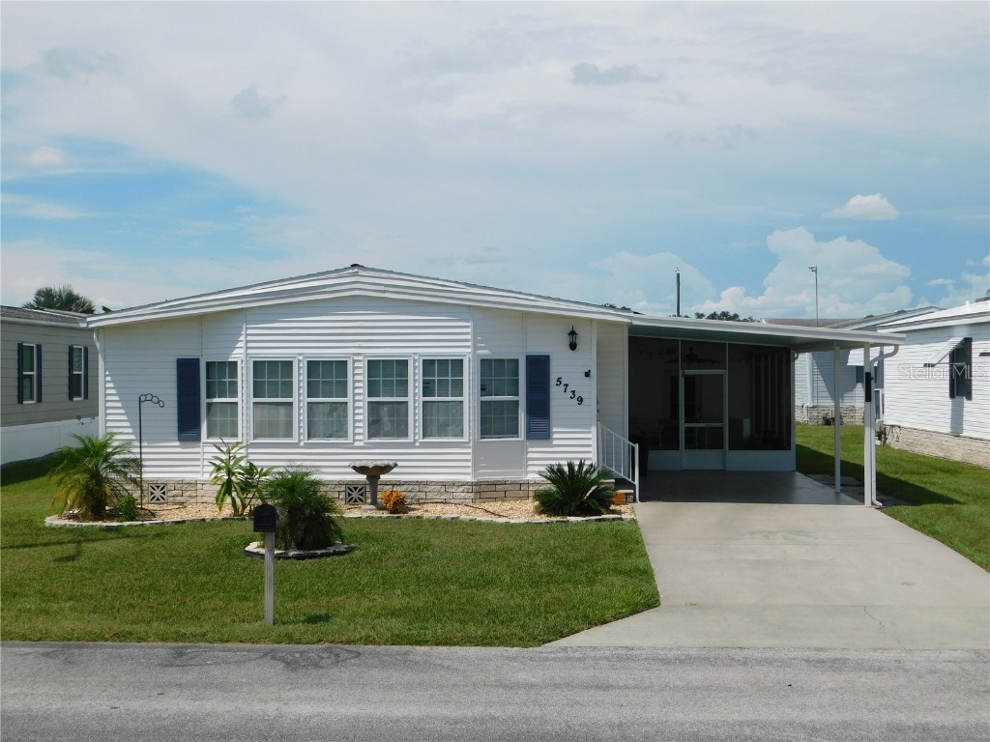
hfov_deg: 42.1
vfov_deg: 32.2
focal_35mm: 45
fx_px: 1287
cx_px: 495
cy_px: 371
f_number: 7.4
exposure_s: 1/640
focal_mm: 8
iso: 125
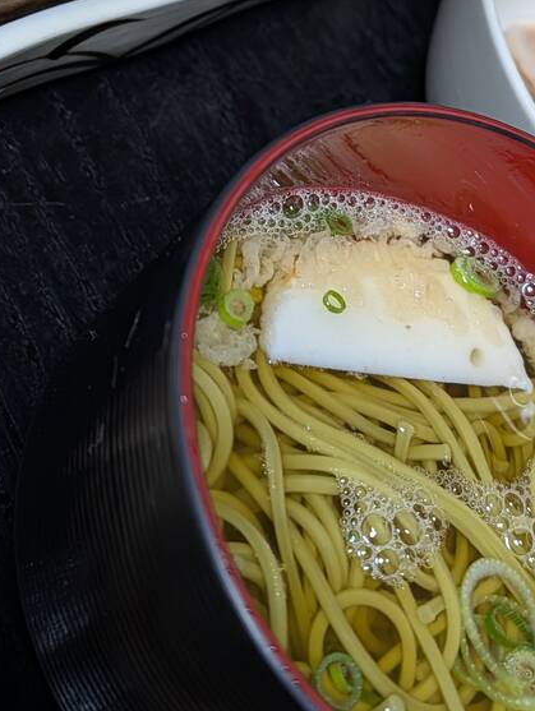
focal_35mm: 69
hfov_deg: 21.3
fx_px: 1419
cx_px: 264
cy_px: 79
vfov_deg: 27.2
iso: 252
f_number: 1.68
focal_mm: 6.9
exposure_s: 1/83.8
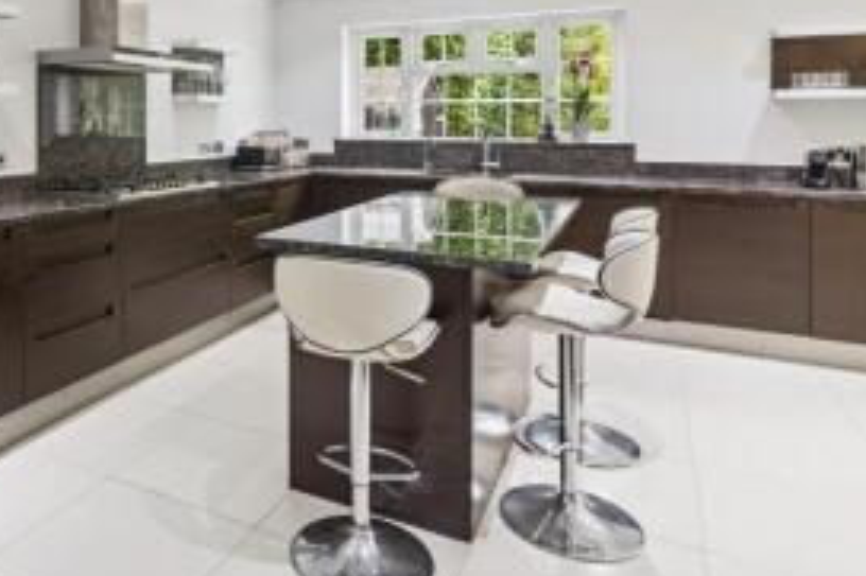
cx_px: 226
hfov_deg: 62.1
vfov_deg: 44.5
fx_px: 673
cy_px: 132
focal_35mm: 28
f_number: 5.6
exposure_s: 1/10
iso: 320
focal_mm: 16
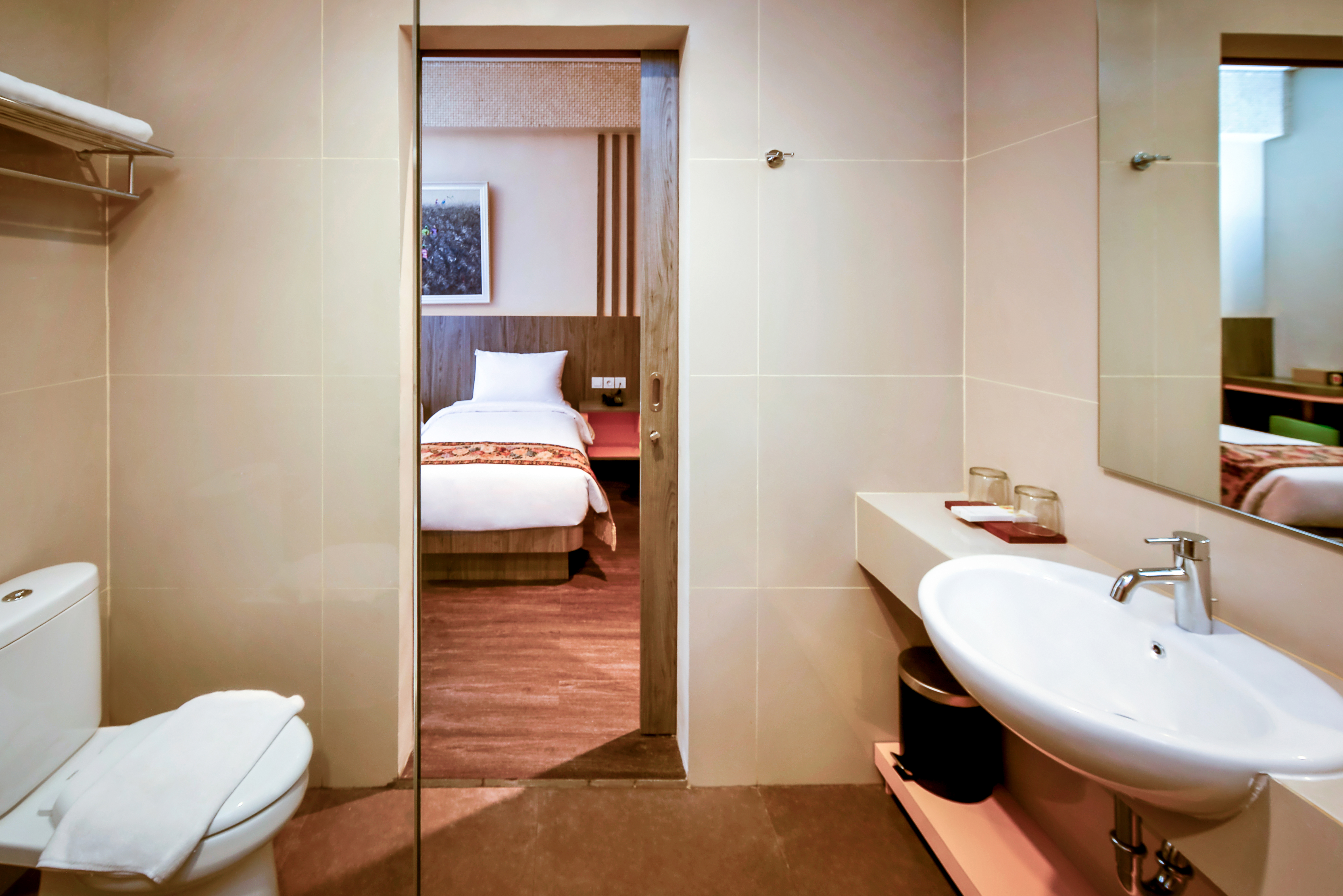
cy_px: 448
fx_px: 522
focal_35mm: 14
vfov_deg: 81.3
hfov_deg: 104.2
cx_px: 672
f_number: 10
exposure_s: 1/2
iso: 160
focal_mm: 14
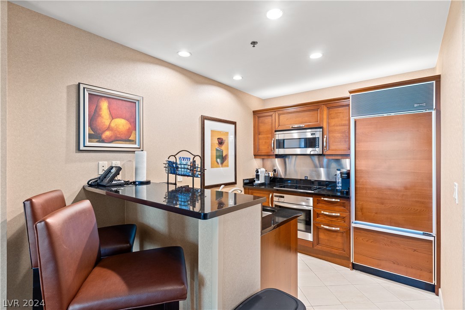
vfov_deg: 70.4
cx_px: 232
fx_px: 220
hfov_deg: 93.3
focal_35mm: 17
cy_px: 155
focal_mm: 17
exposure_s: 5
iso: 320
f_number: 9
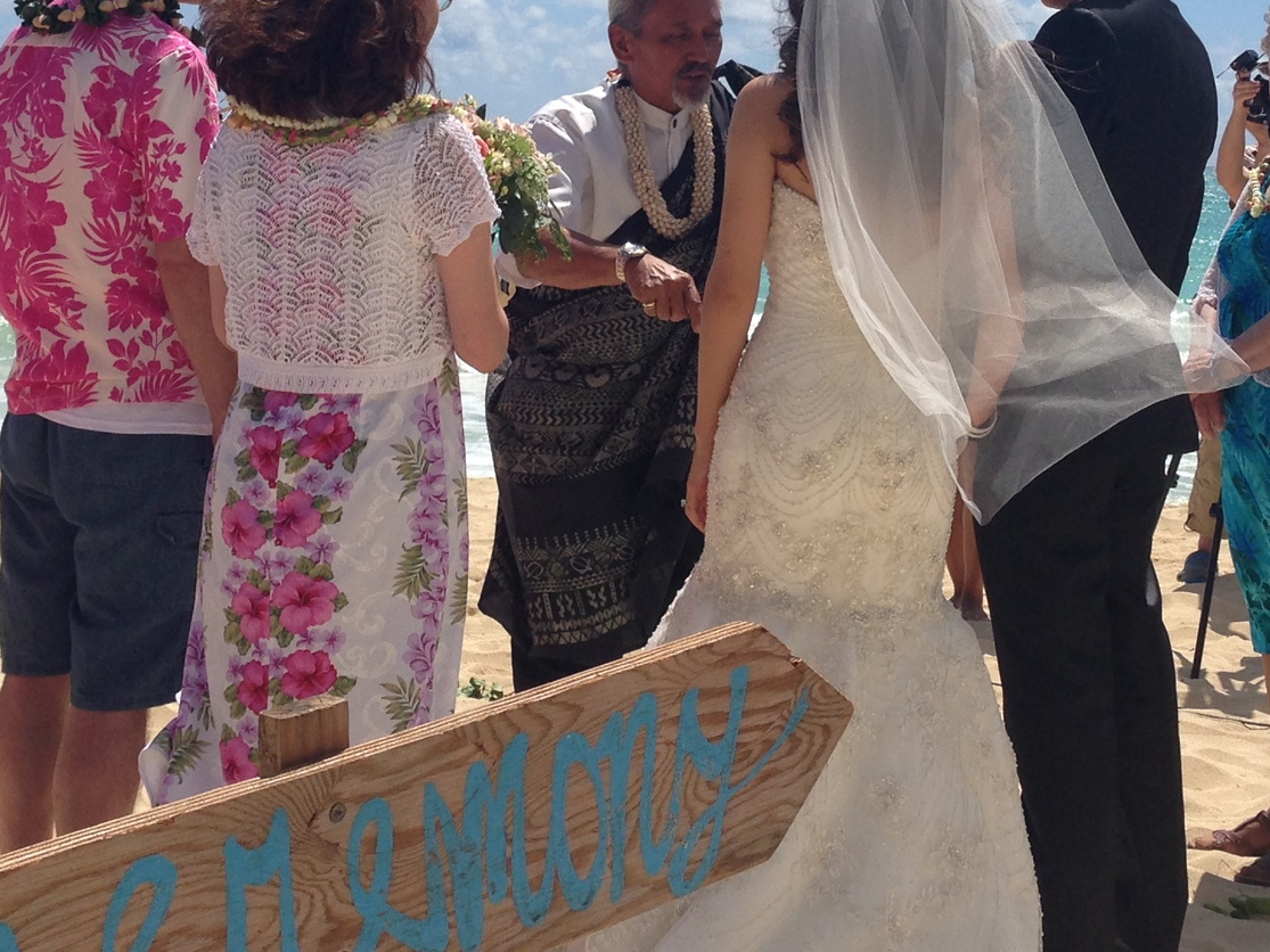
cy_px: 212
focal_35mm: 74
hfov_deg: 26.3
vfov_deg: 19.7
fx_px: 2715
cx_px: 596
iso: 50
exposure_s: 1/2584
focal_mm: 4.12
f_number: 2.4
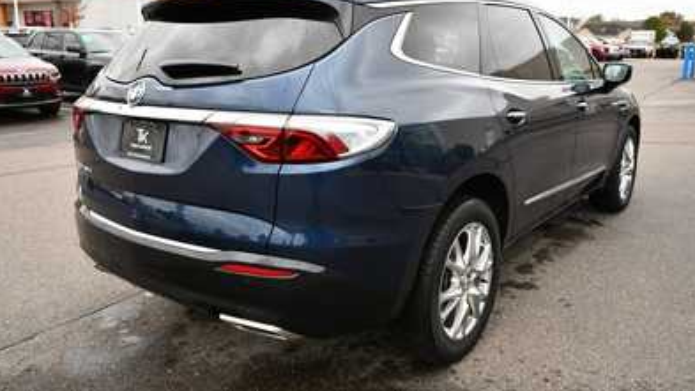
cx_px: 348
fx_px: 590
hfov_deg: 61.0
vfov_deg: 36.5
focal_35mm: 32
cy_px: 158
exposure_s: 1/200
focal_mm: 20
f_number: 5.6
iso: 800
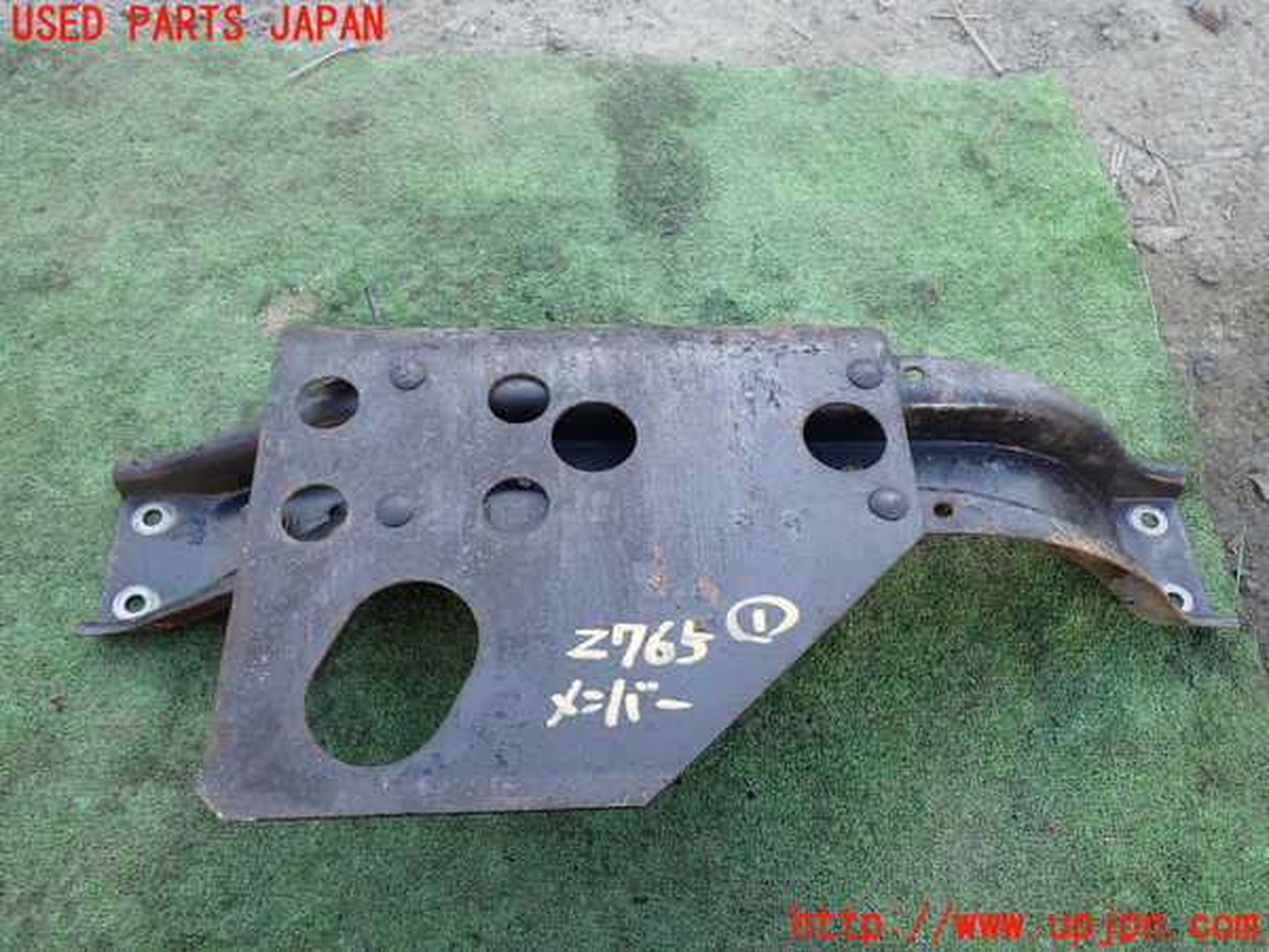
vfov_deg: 46.8
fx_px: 1100
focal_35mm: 30
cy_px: 476
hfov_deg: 60.0
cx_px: 634
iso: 100
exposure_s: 1/100
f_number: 2.3
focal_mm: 5.4
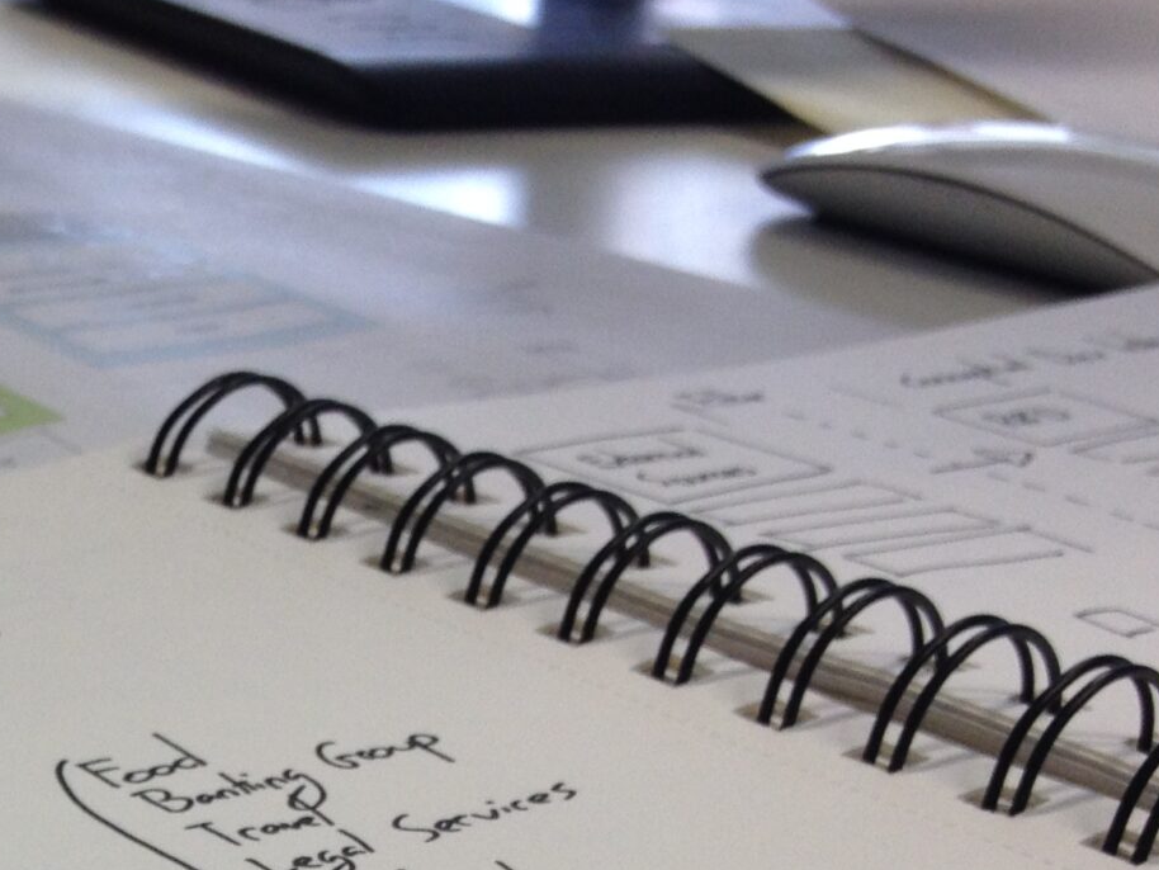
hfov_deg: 19.1
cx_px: -162
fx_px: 3282
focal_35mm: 98
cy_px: 1146
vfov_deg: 14.4
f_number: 2.4
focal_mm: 4.28
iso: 64
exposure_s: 1/40
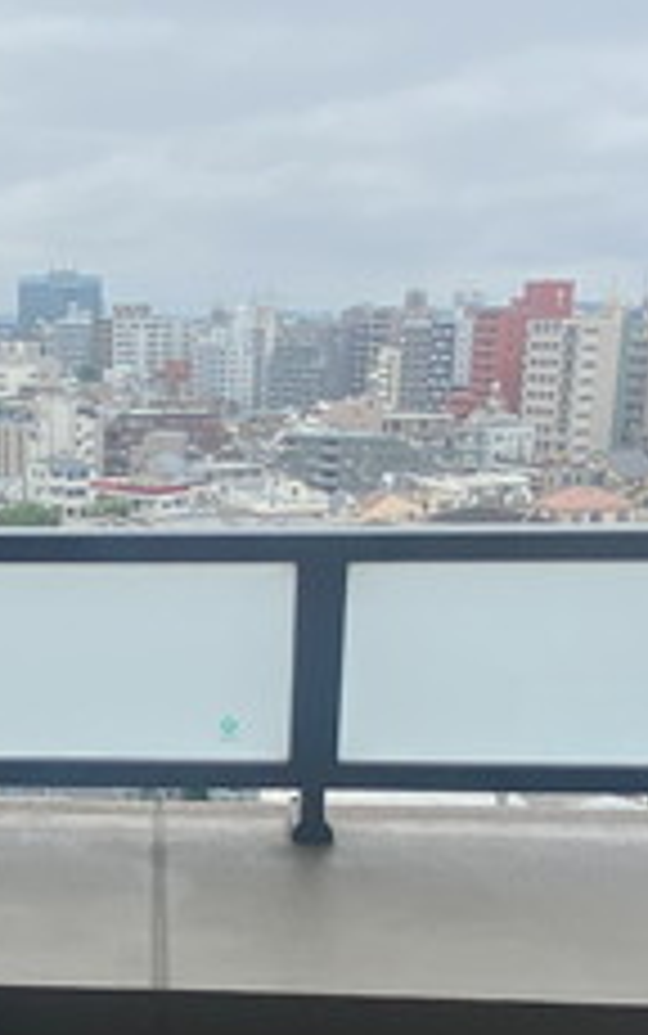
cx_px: 22
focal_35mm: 48
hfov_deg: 25.7
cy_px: 738
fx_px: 1355
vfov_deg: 40.9
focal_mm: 1.54
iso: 20
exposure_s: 1/417
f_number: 2.4
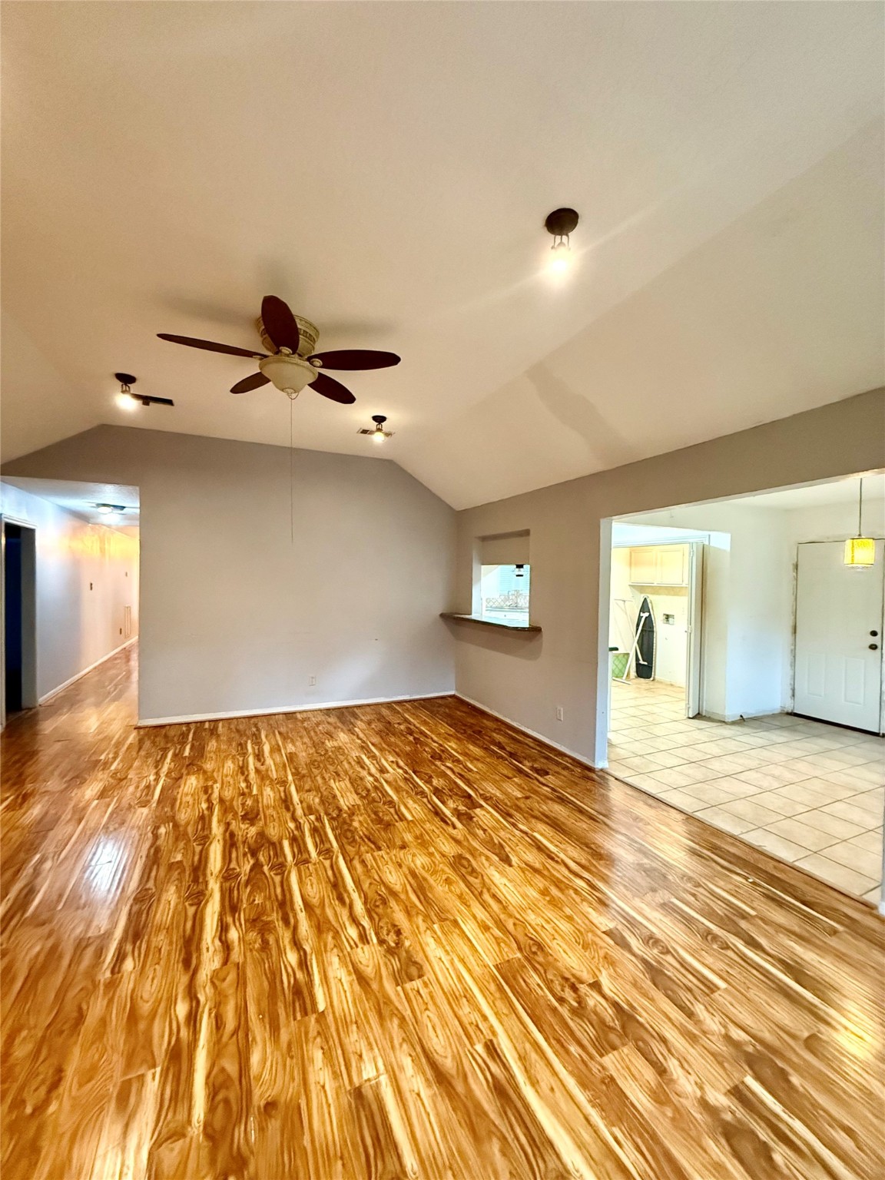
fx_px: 477
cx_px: 442
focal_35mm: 14
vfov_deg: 102.1
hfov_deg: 85.7
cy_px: 590
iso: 1250
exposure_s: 1/60
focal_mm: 2.22
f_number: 2.2
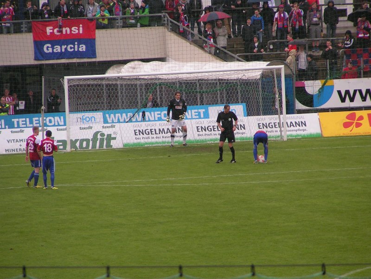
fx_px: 3944
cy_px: 140
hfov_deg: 5.4
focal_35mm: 368
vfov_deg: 4.0
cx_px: 186
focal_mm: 56.3
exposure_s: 1/400
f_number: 3.5
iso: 80
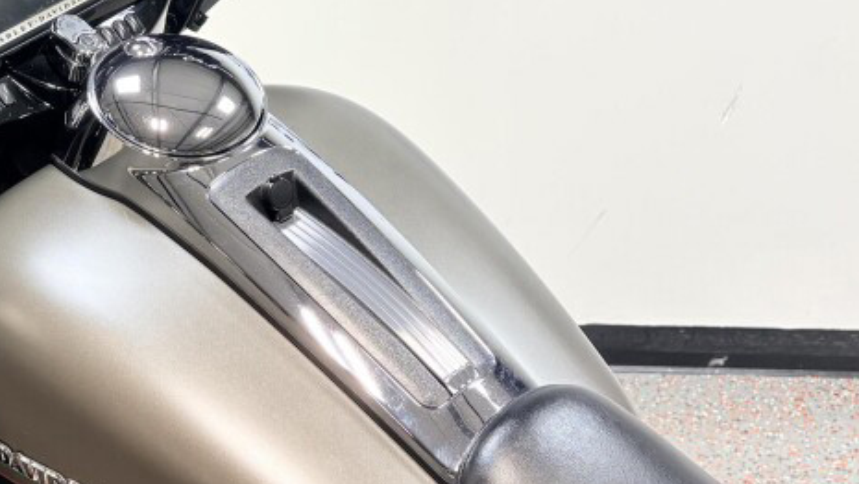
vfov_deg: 18.2
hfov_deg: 31.7
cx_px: 208
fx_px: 1481
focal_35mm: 65
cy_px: 20
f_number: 1.6
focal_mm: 5.96
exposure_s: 1/120
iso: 40
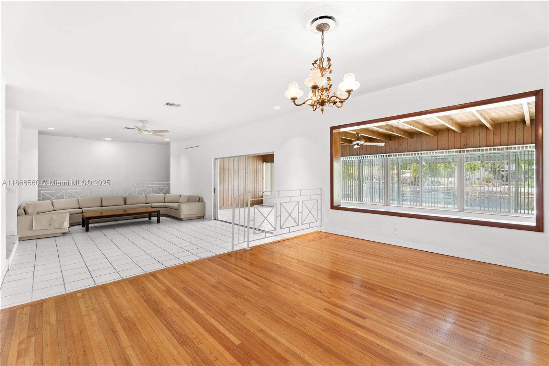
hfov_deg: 96.7
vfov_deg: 73.7
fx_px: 244
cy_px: 183
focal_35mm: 16
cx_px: 274
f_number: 8
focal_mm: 16
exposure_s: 1/4
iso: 400
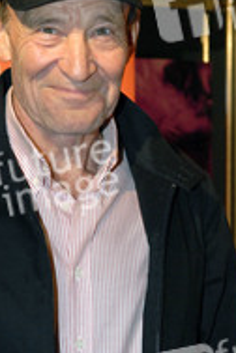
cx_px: 79
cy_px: 278
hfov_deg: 11.3
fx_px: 1190
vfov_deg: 16.8
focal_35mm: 121
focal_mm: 38
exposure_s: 1/125
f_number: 5.6
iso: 800
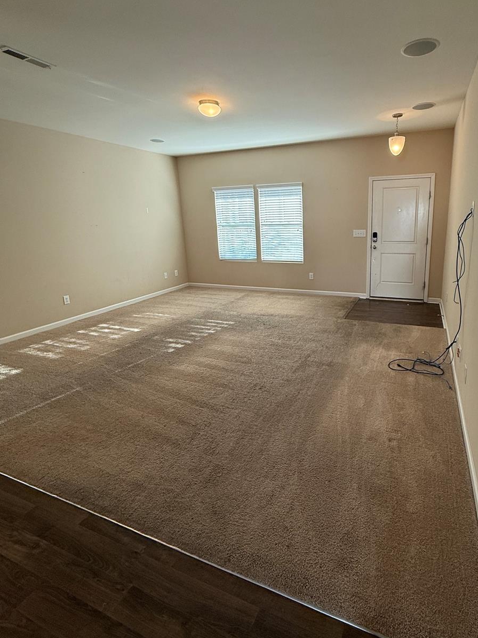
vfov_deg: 87.5
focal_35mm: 18
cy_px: 289
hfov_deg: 70.5
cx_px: 298
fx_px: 331
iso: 125
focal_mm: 2.22
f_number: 2.2
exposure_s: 1/120
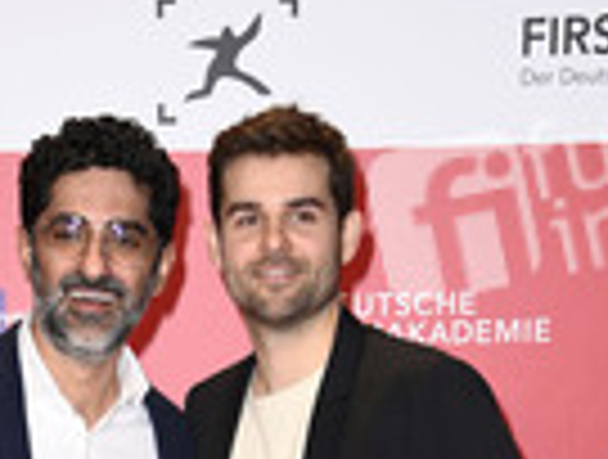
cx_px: 189
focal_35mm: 176
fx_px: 3100
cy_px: 873
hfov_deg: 11.2
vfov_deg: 8.1
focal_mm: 62
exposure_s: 1/250
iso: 640
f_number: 5.6
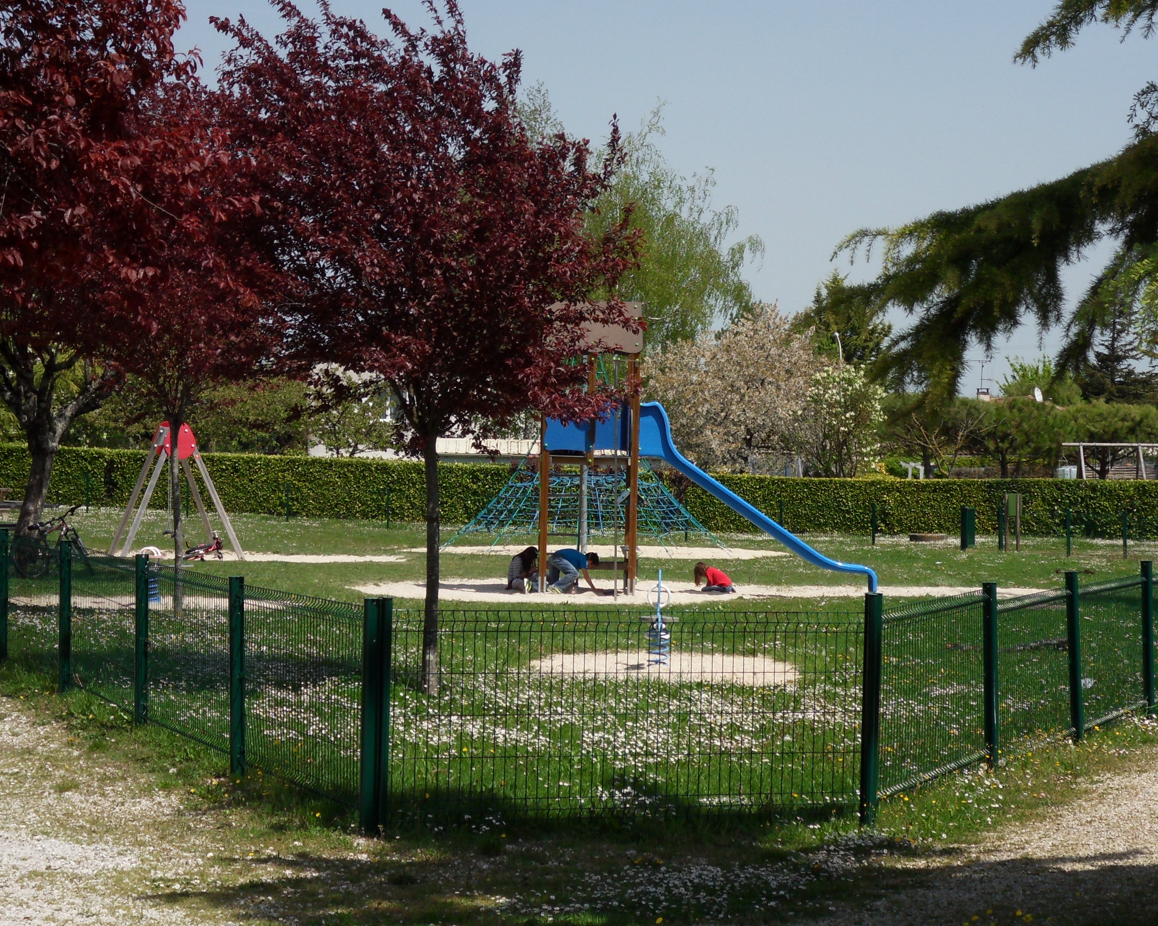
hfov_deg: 20.6
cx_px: 670
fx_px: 3187
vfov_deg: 16.5
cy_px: 421
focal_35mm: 93
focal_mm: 12.3
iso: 80
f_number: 5.1
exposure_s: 1/750
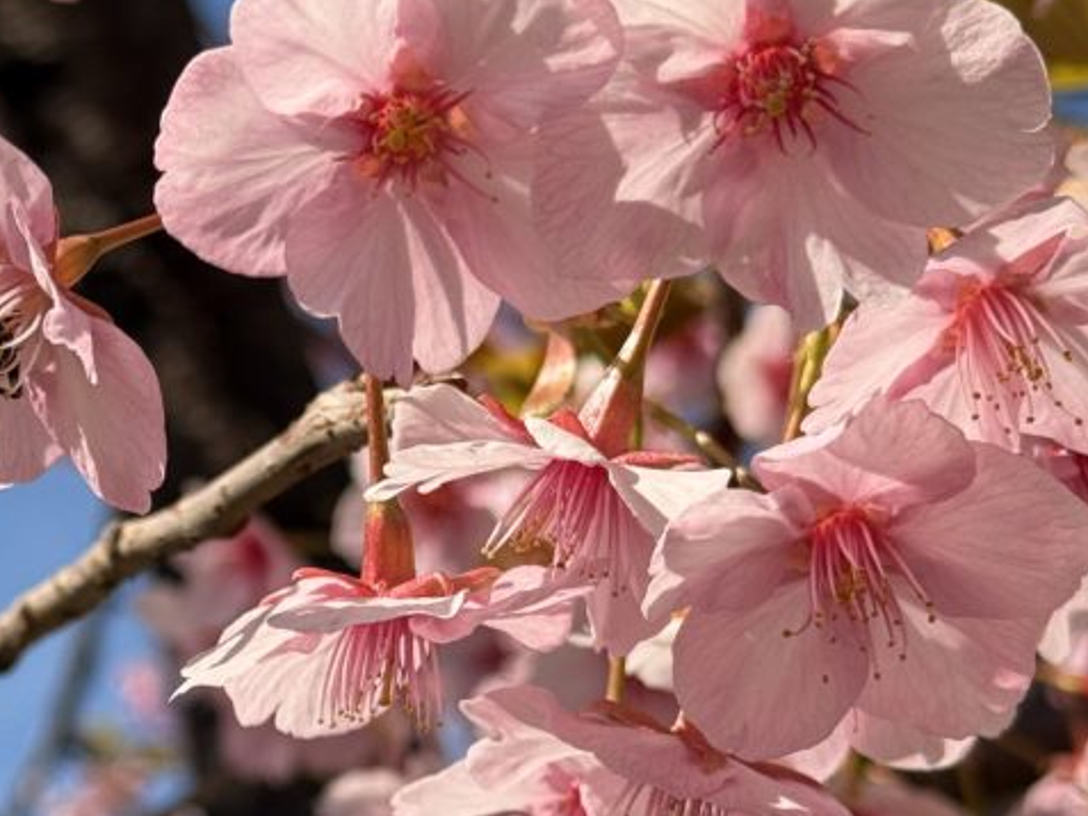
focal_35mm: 103
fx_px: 3238
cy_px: 456
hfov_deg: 19.0
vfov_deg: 14.4
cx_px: 415
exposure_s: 1/3704
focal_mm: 6.76
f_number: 1.78
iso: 64
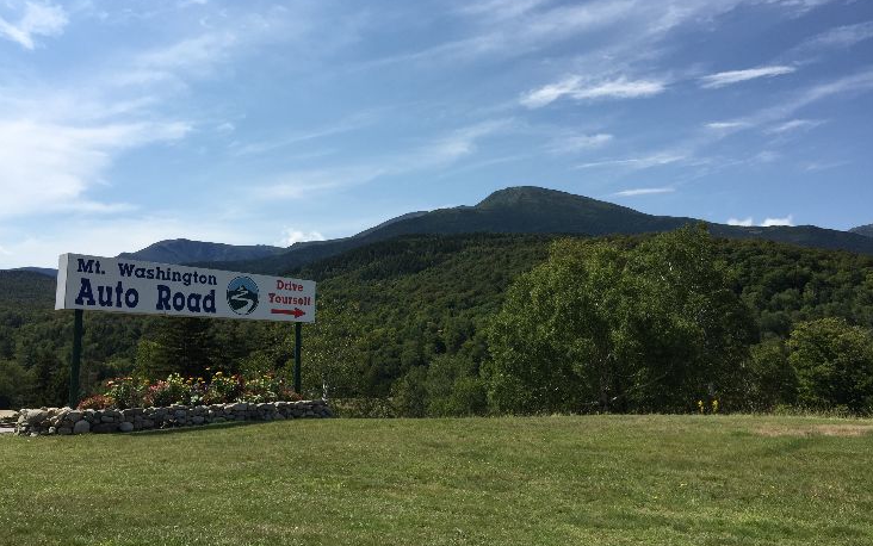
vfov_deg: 40.6
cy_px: 238
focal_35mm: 31
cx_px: 438
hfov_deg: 61.2
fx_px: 738
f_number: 2.2
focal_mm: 4.15
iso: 32
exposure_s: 1/2326
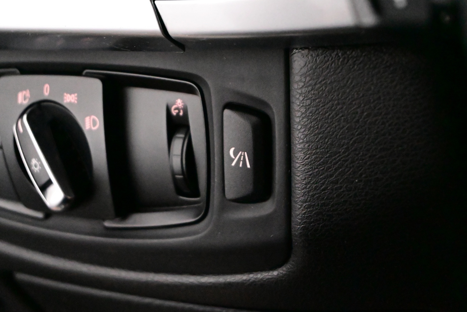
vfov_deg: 18.2
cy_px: 156
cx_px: 234
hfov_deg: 27.0
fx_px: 973
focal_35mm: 75
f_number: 6.3
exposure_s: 1/80
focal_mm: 50
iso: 20000
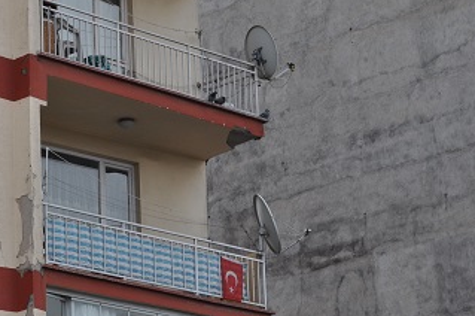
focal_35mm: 155
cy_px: 230
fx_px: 2042
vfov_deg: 8.8
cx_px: 33
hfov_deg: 13.1
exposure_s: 1/320
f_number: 9
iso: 200
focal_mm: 55
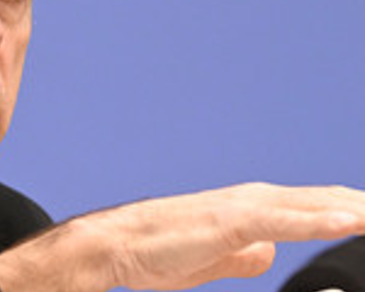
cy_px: 136
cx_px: -77
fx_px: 4861
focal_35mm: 450
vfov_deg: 3.4
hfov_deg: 4.3
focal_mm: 160
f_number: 5
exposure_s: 1/500
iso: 5000
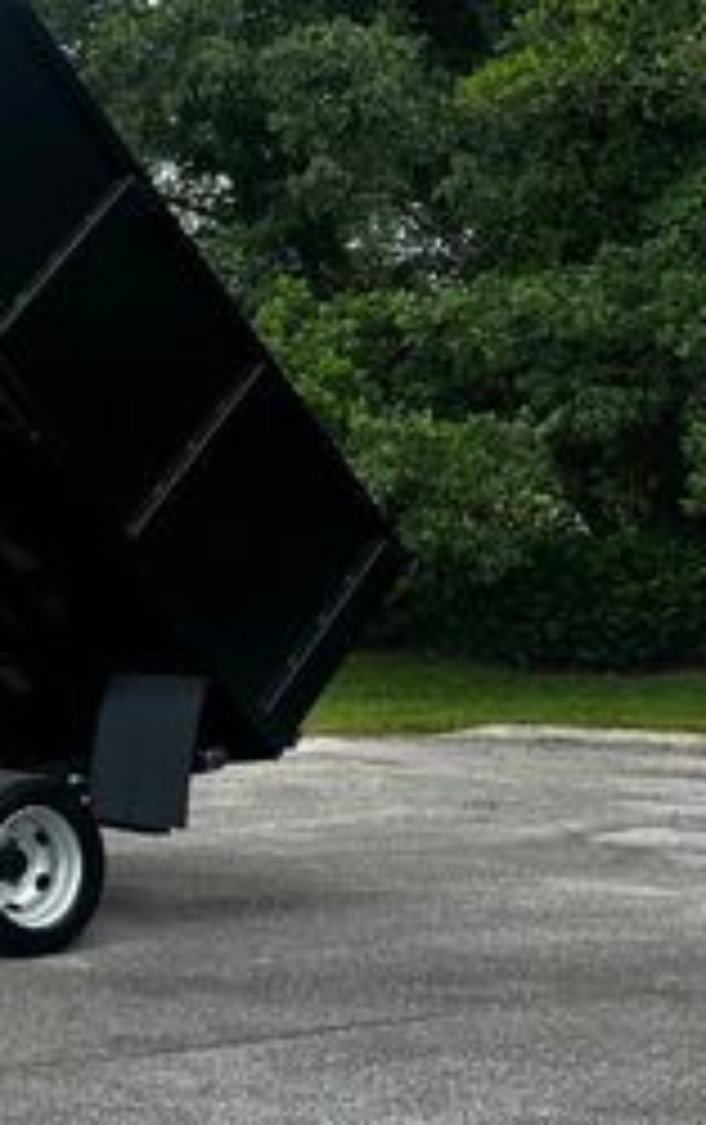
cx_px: -400
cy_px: 504
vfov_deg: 31.5
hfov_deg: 17.7
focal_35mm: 65
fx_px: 1994
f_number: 1.78
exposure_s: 1/2155
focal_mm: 6.86
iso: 80
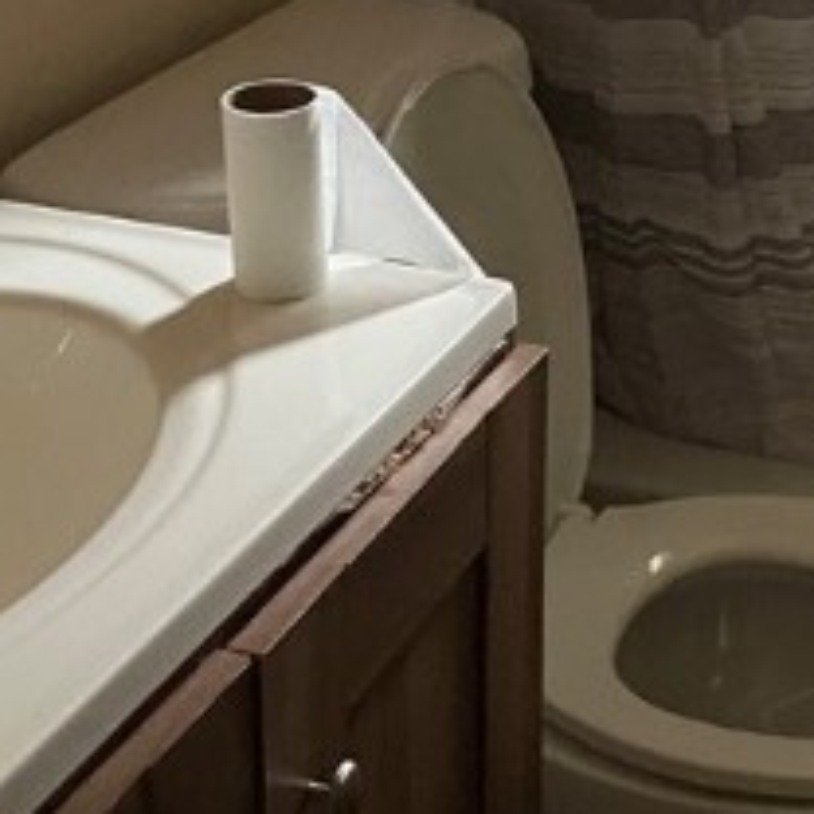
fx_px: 2261
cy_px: 20
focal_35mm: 85
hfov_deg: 20.0
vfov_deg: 19.9
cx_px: 747
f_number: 1.6
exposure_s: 1/30
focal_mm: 4.2
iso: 800
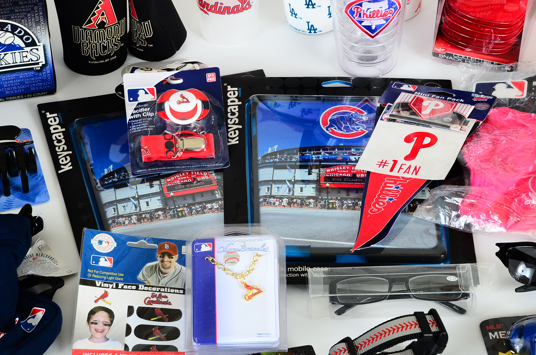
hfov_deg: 13.1
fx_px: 2340
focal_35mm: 158
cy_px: 178
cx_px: 268
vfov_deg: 8.7
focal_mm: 105
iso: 100
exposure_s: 1/160
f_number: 13
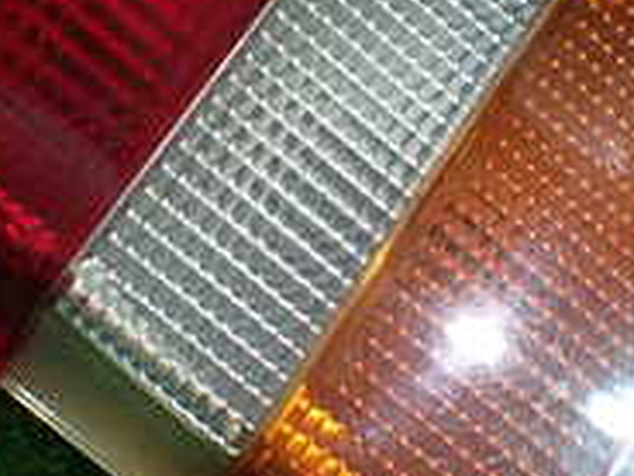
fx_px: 1795
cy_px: 228
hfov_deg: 20.0
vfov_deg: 15.1
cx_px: 324
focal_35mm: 98
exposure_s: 1/125
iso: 800
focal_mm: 5.4
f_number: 2.3
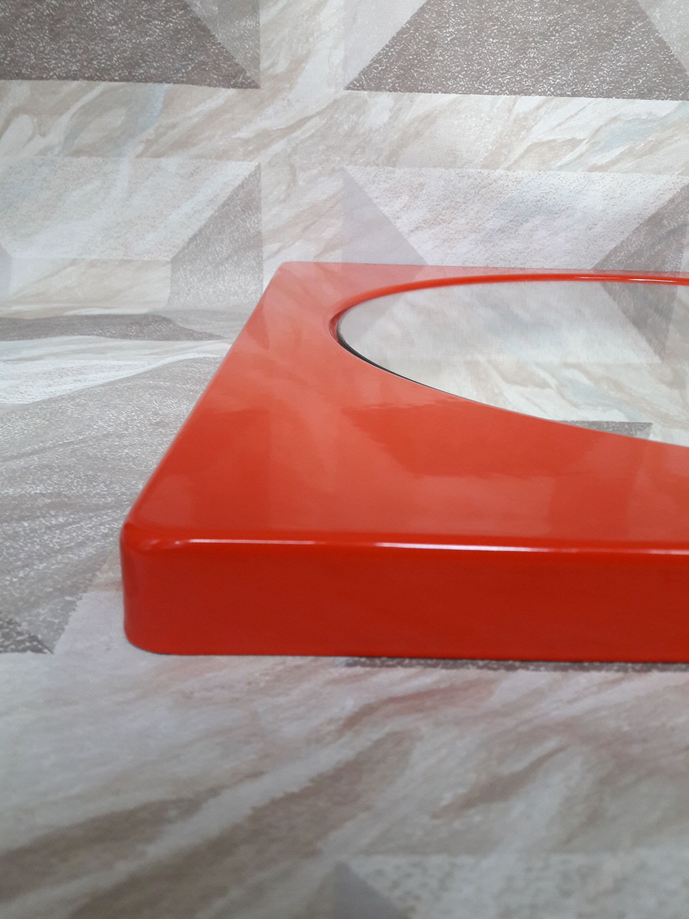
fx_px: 743
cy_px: 460
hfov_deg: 49.7
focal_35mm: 28
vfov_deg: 63.4
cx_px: 344
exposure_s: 1/33
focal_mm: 3.7
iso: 125
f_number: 1.9
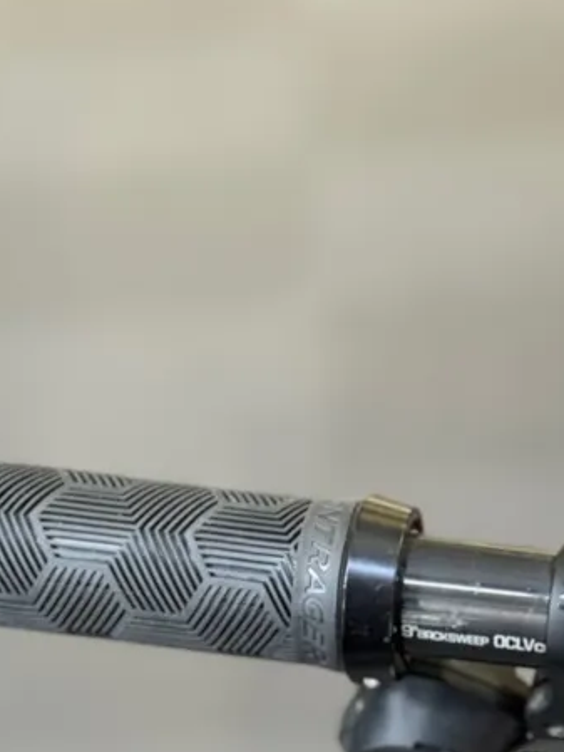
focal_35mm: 114
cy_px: 819
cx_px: 626
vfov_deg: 16.7
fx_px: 2475
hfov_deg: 12.8
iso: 160
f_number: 1.78
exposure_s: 1/60
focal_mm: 6.76
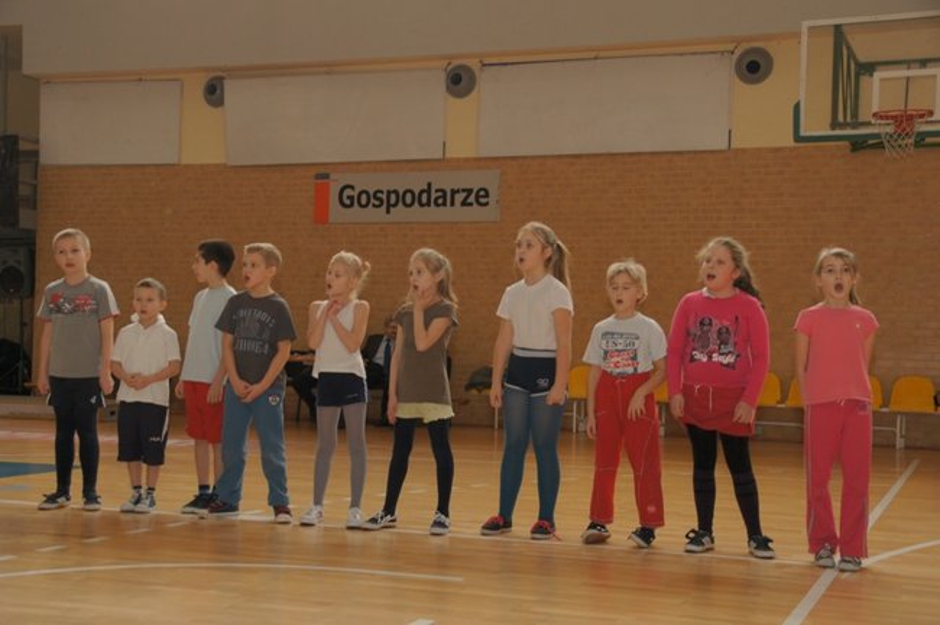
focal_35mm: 52
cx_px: 470
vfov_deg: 25.7
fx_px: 1369
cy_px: 312
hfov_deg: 37.9
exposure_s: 1/60
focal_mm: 35
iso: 400
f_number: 5.6
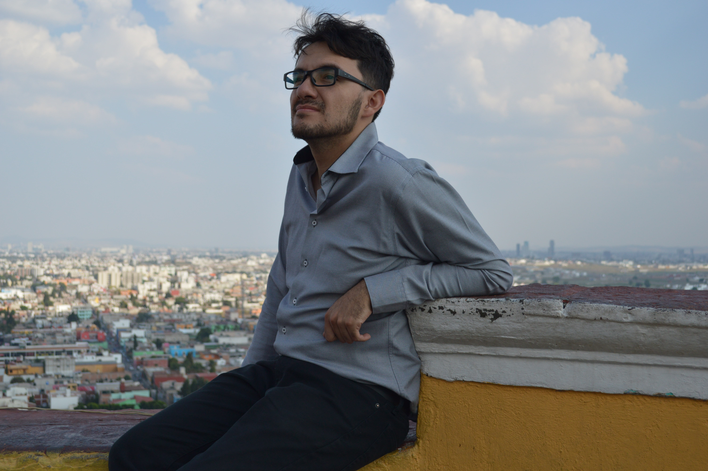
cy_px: 236
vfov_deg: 28.0
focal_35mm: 48
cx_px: 354
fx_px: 943
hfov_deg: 41.1
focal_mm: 32
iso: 200
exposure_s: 1/1000
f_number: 5.6
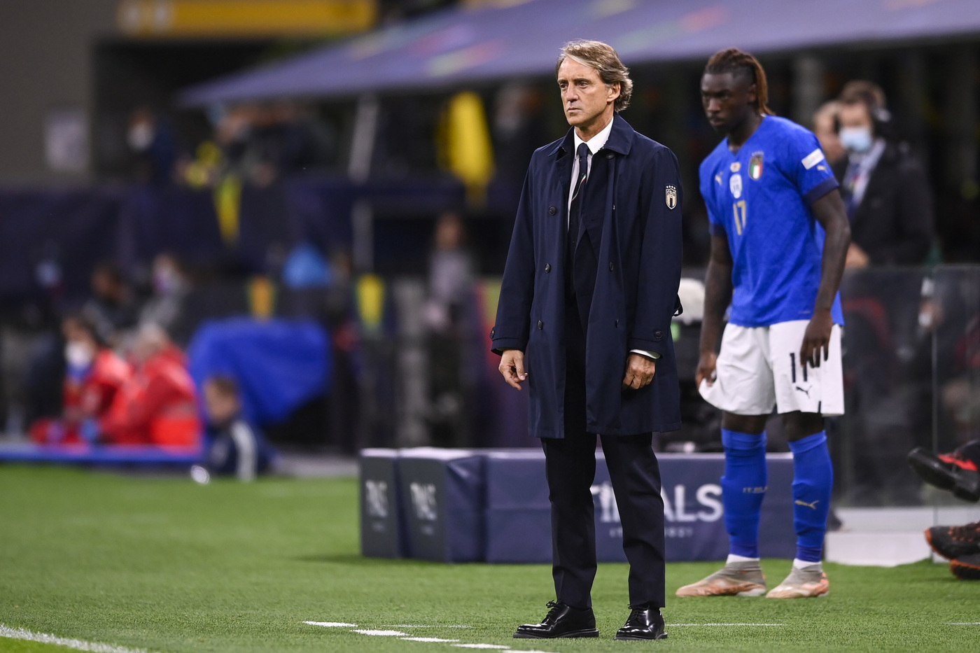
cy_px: 326
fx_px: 10887
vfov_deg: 3.4
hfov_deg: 5.2
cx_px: 490
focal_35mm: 400
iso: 2000
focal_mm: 400
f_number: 2.8
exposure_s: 1/1250
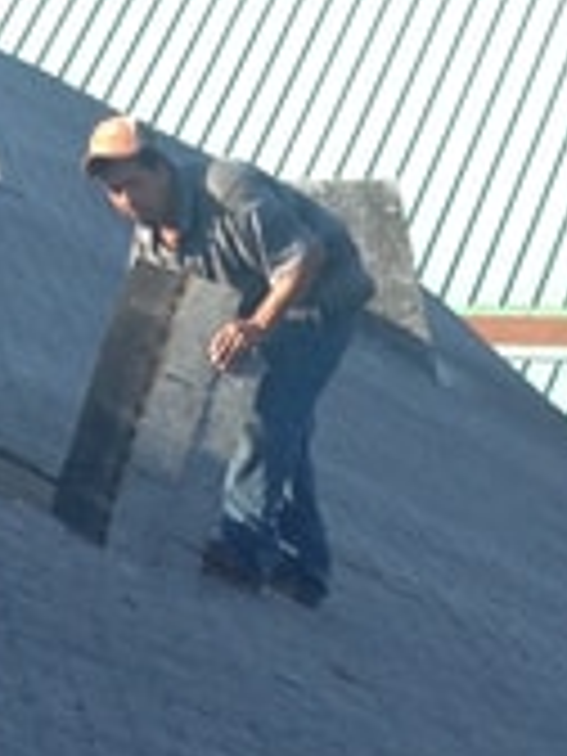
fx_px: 4543
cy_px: 1593
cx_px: 558
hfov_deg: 7.1
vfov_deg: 8.9
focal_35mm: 208
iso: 64
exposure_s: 1/476
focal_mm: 4.28
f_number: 2.4
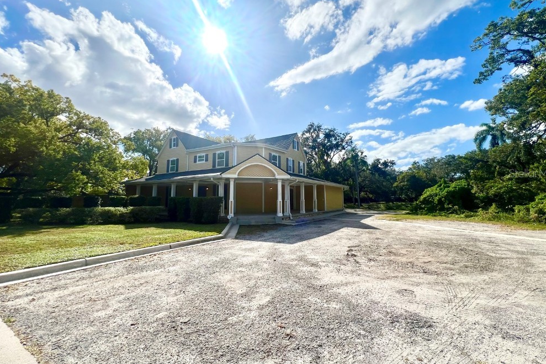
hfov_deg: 104.3
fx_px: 212
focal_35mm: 14
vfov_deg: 81.1
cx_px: 278
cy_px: 173
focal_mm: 1.57
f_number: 1.8
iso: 32
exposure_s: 1/3425
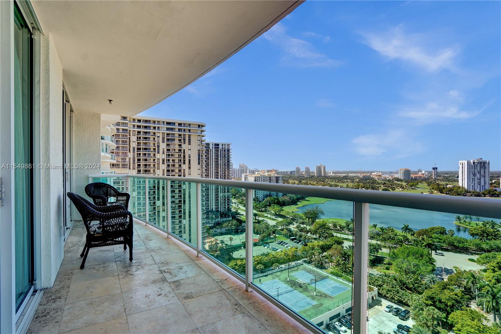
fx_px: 236
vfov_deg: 70.4
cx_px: 250
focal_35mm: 17
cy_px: 167
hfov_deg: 93.3
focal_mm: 17
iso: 80
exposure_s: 1/160
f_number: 5
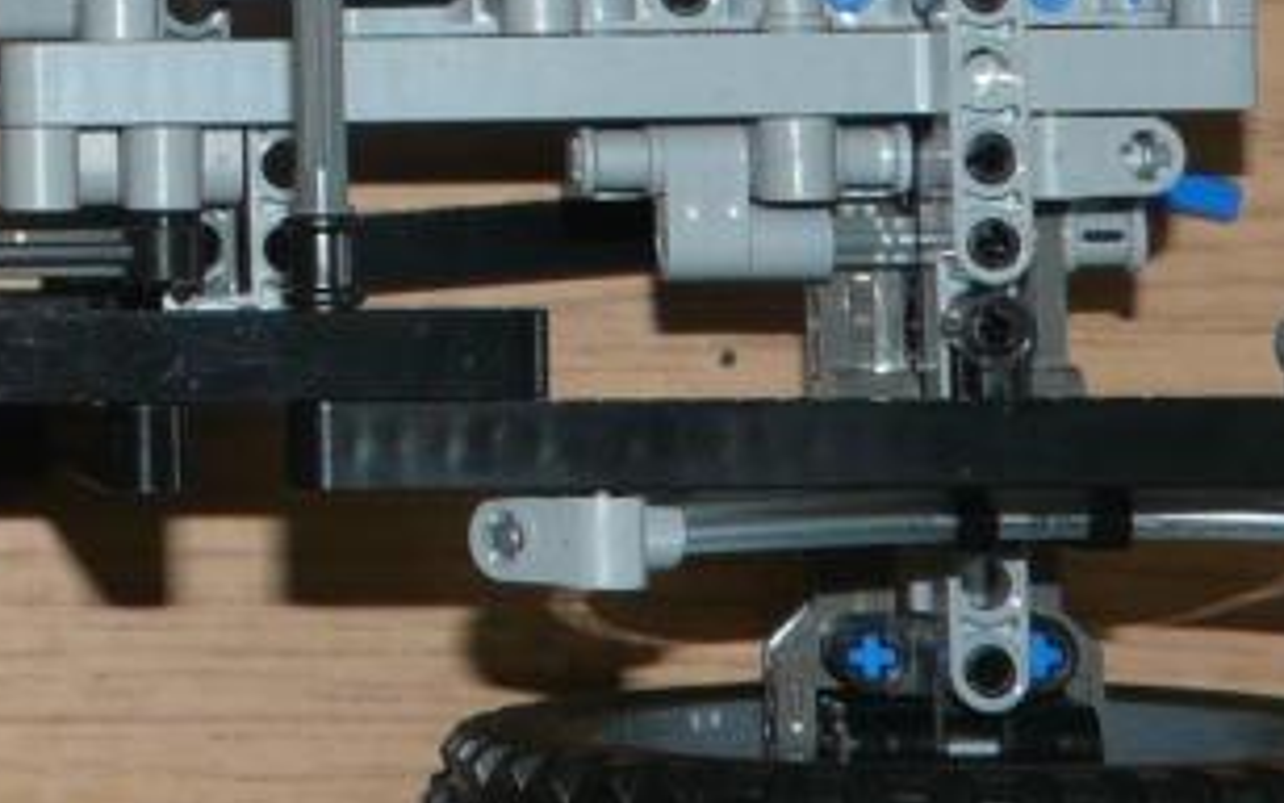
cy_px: -565
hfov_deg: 11.3
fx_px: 6195
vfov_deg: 7.2
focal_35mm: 177
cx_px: -736
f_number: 3.2
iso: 100
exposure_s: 1/40
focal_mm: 6.5
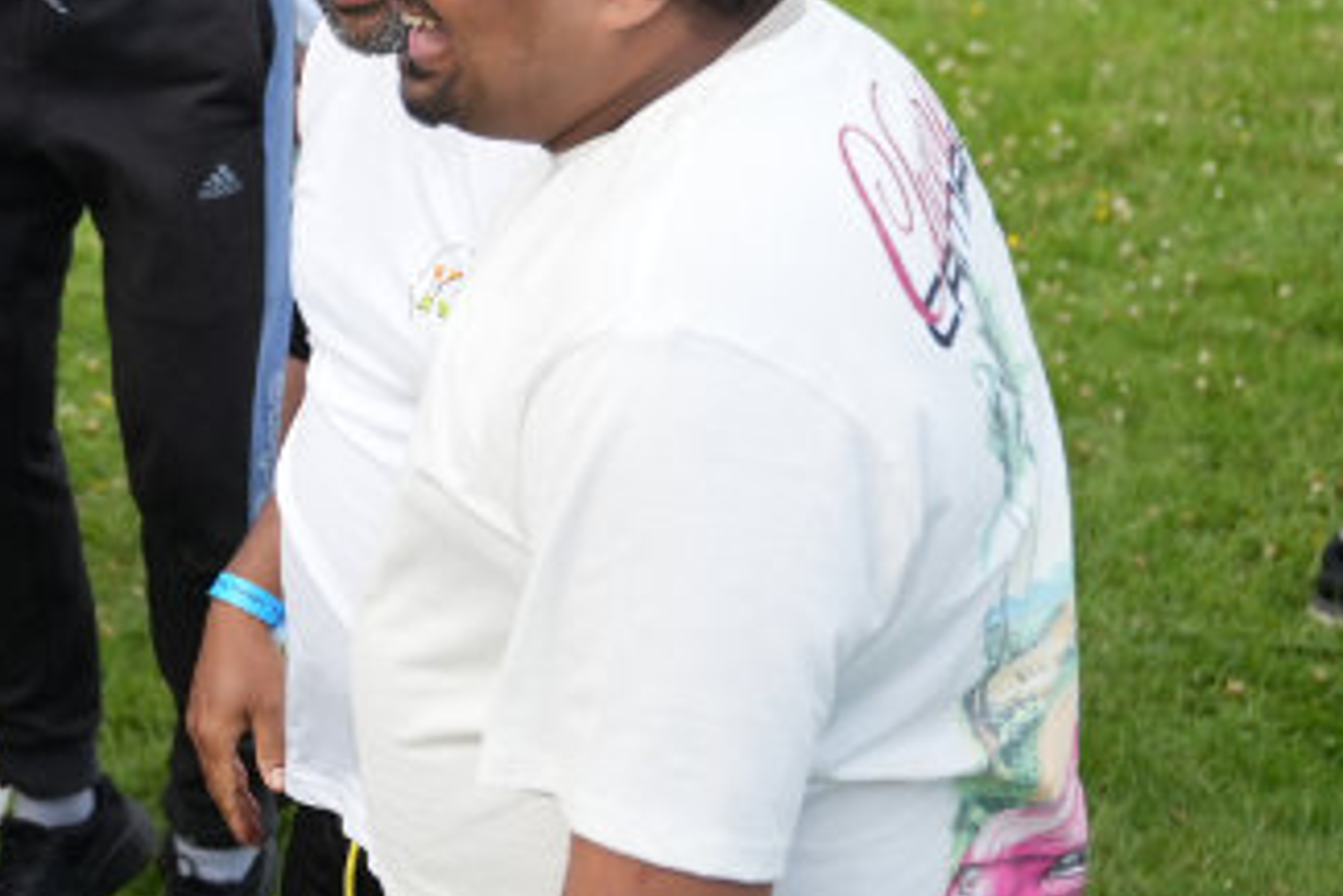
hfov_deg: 17.1
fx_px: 4140
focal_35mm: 111
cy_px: -81
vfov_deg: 12.2
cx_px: -521
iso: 250
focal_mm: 35.3
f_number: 2.8
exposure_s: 1/1000
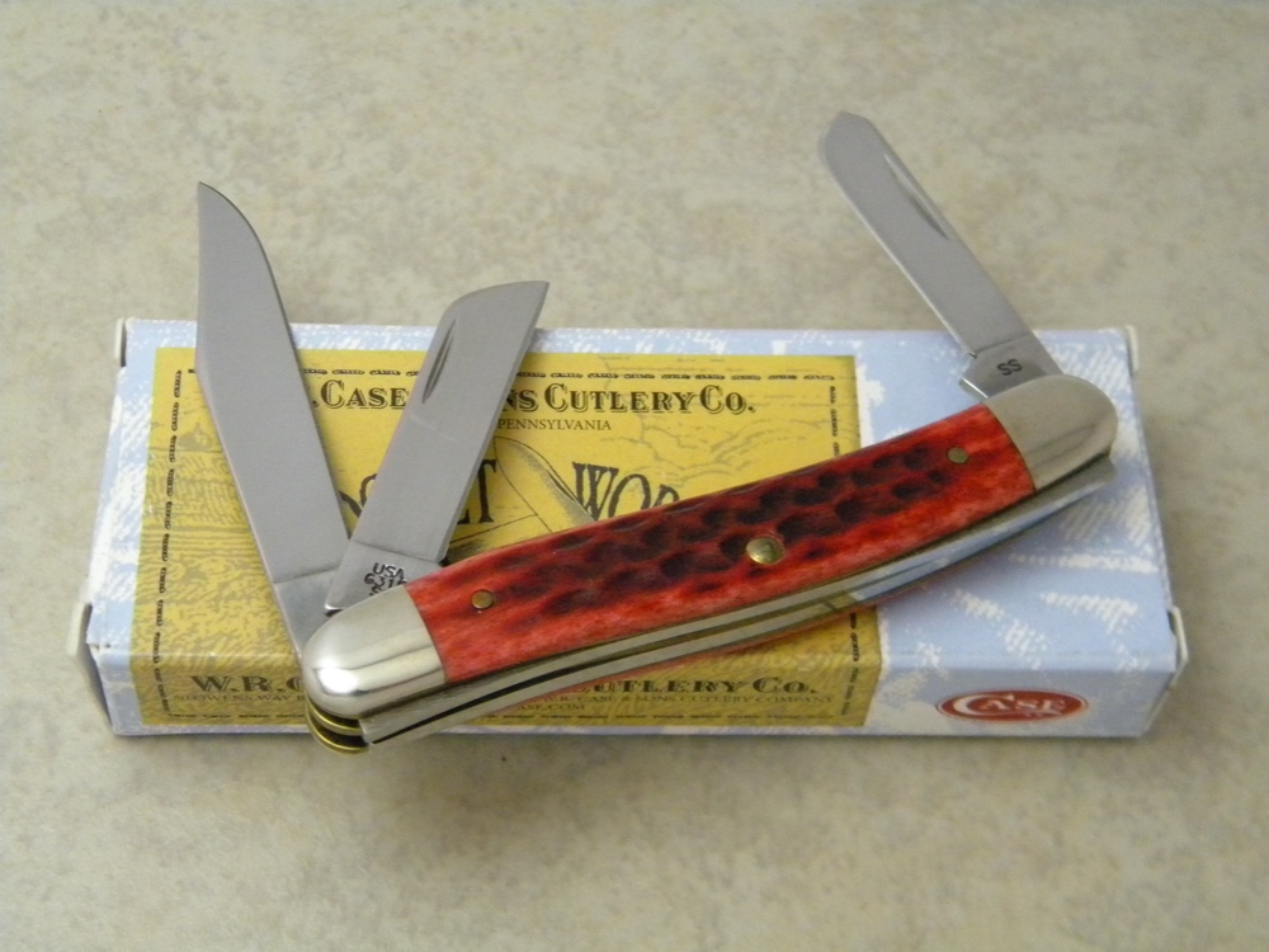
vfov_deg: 21.9
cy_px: 476
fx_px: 2456
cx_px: 634
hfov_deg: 29.0
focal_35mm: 67
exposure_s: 1/60.3
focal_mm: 12.2
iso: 800
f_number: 4.3
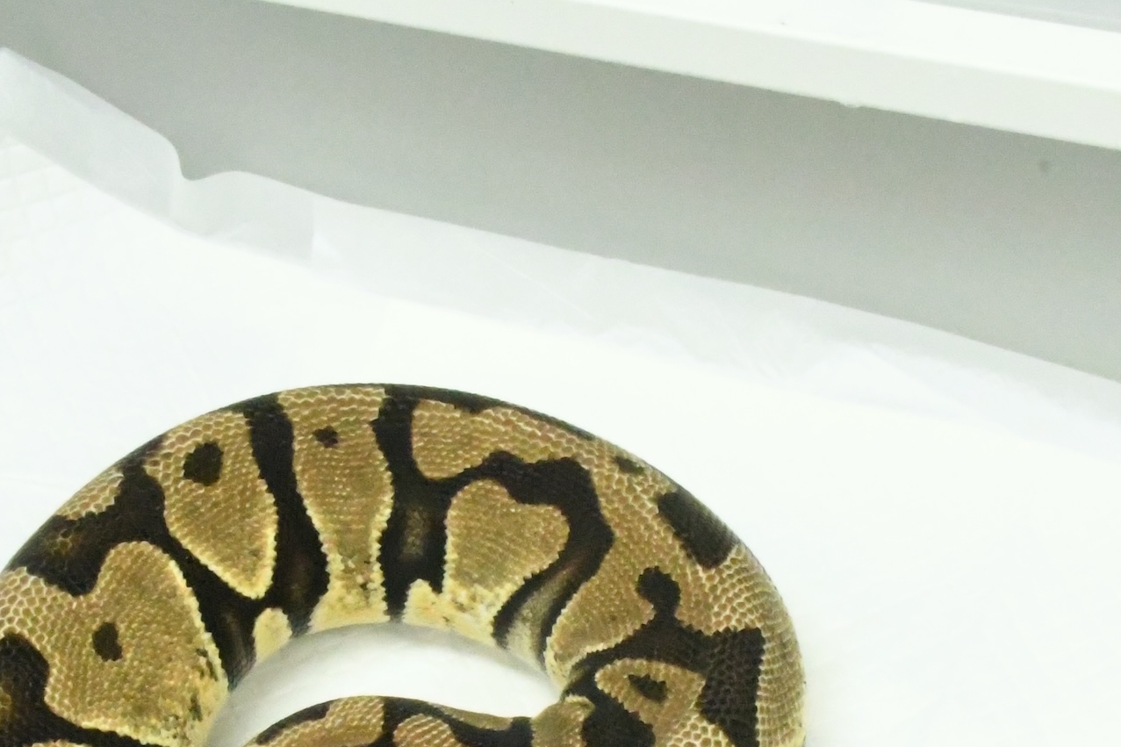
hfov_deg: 21.7
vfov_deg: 14.2
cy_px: 809
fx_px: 2926
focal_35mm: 94
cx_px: 578
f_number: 25
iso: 20000
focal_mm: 27
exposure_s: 1/60
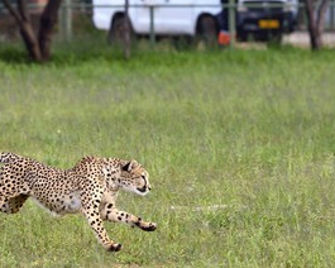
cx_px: 112
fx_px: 2945
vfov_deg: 5.2
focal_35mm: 297
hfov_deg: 6.5
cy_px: 126
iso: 400
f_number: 5
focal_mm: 200
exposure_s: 1/1000
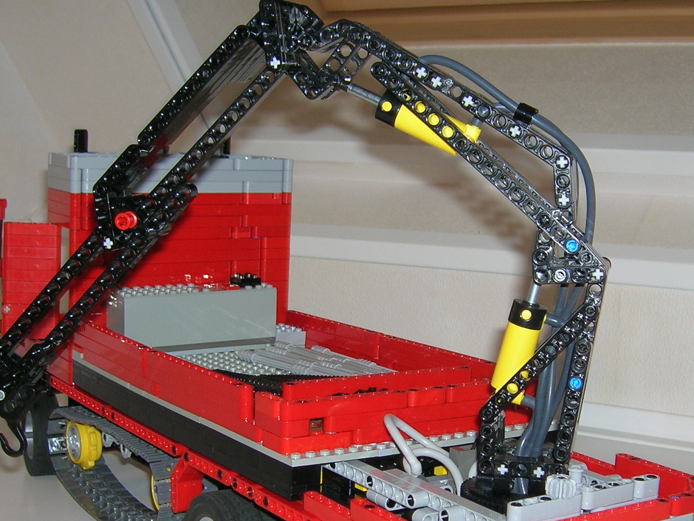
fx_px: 1143
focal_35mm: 57
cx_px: 382
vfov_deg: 25.5
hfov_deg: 33.7
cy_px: 362
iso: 50
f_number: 2.9
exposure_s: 1/60.1
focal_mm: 5.7
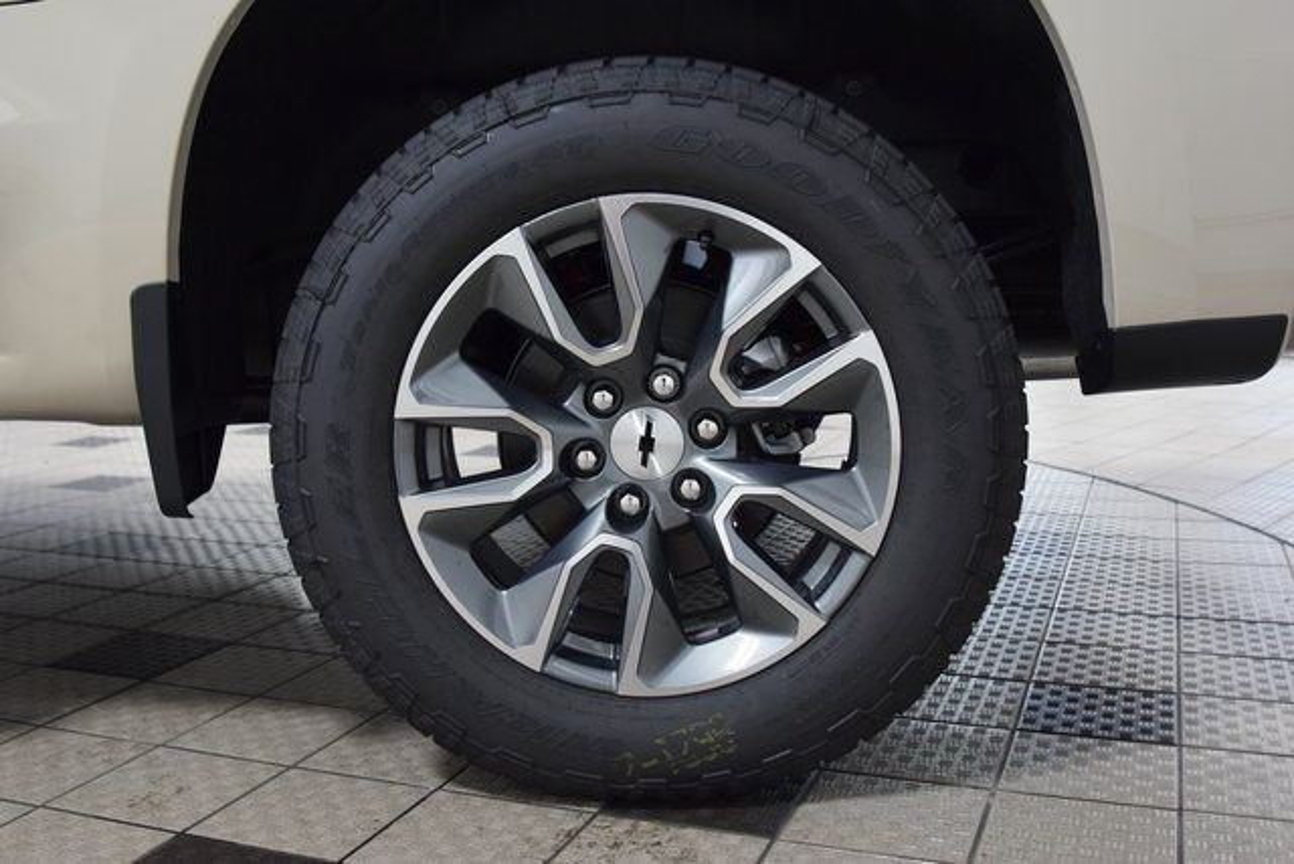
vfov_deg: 36.9
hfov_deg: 53.1
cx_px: 647
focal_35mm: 36
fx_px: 1294
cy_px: 432
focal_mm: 24
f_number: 4.5
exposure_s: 1/60
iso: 1600
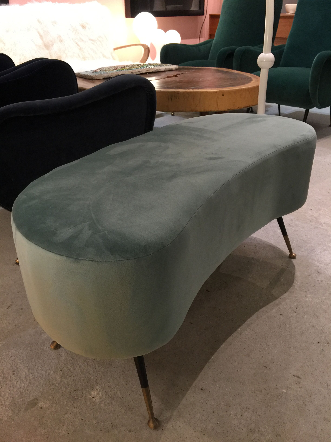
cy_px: 221
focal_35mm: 29
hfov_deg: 48.2
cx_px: 166
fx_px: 370
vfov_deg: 61.7
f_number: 2.2
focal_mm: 4.15
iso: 80
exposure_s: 1/17
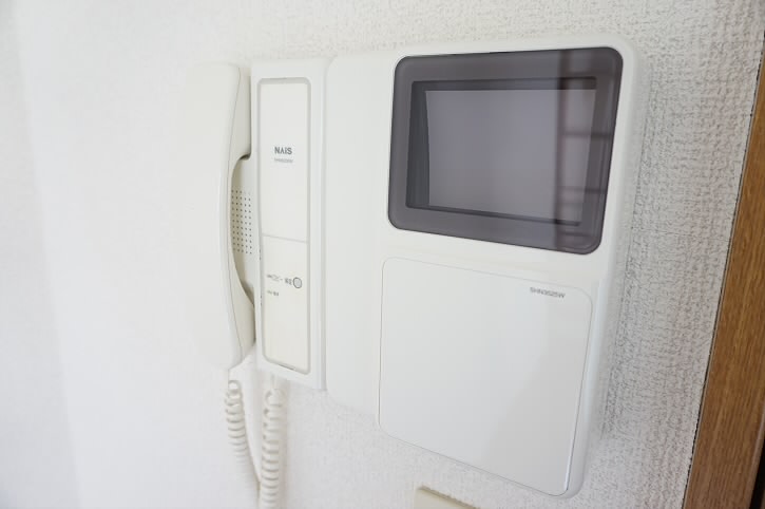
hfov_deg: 73.8
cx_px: 382
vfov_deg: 53.0
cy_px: 254
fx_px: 510
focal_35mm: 24
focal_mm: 16
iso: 500
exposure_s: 1/60
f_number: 4
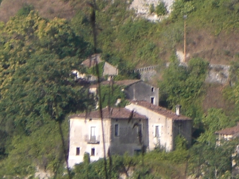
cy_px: -85
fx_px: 2893
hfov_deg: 4.7
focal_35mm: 419
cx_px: 400
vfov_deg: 3.5
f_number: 5.2
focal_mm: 18.6
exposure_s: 1/250
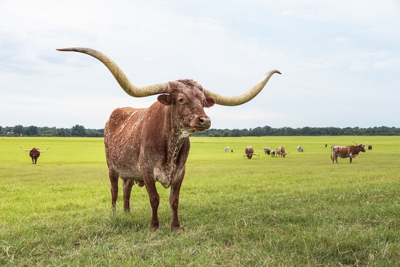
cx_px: 200
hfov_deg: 38.9
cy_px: 134
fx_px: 567
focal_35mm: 51
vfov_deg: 26.5
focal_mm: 34
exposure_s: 1/1600
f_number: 8
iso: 2000
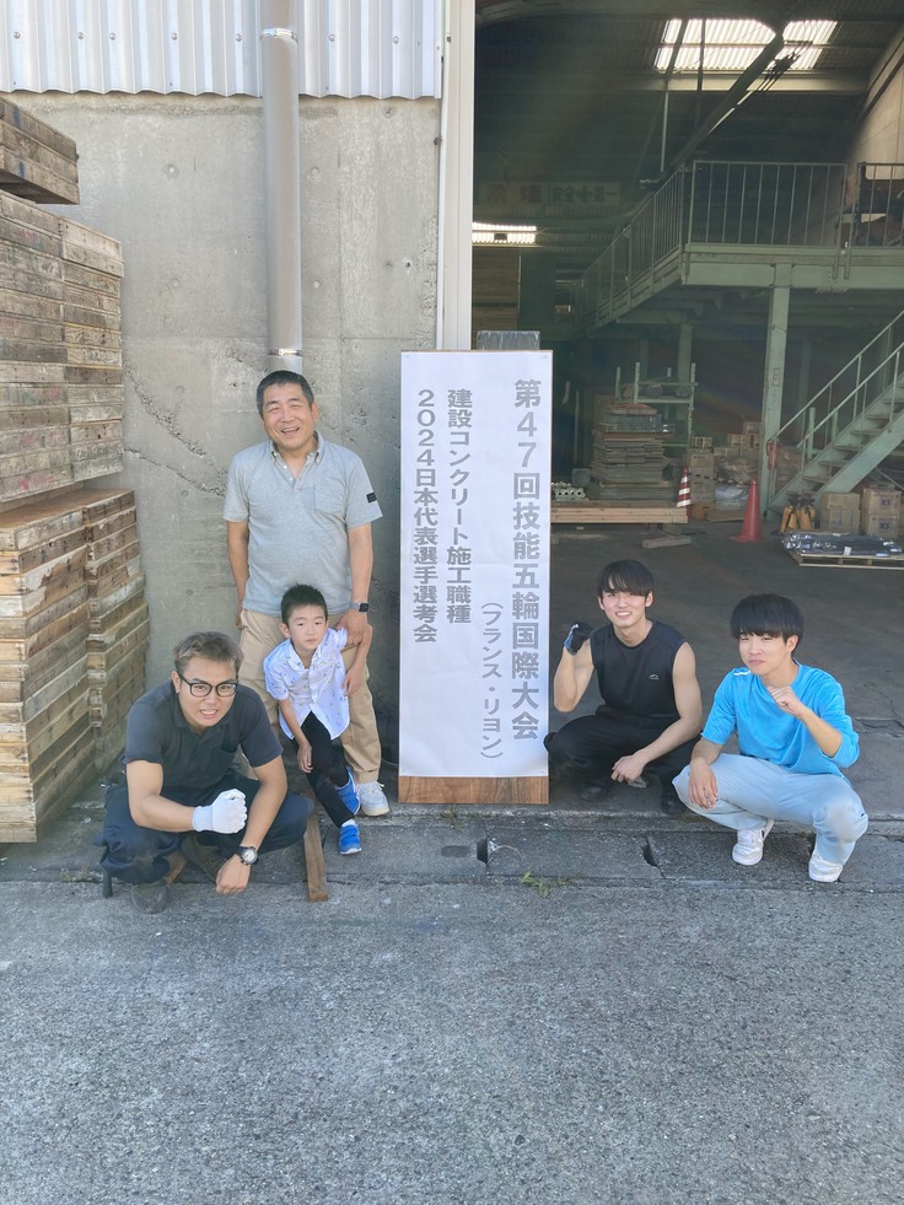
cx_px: 452
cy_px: 602
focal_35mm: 28
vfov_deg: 63.4
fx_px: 975
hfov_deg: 49.8
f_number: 1.8
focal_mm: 3.99
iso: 20
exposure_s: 1/276
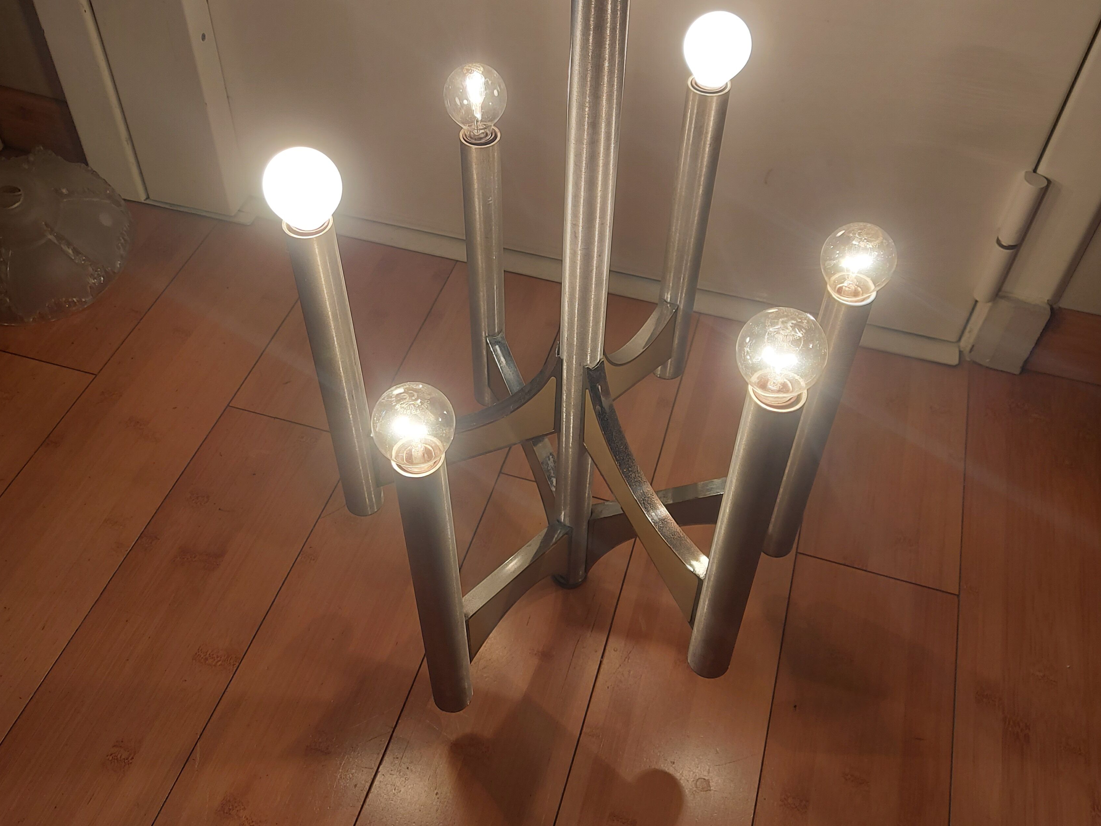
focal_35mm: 33
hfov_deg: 55.4
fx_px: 1050
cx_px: 545
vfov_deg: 42.9
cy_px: 358
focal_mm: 5.23
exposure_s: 1/100
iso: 40
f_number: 1.8
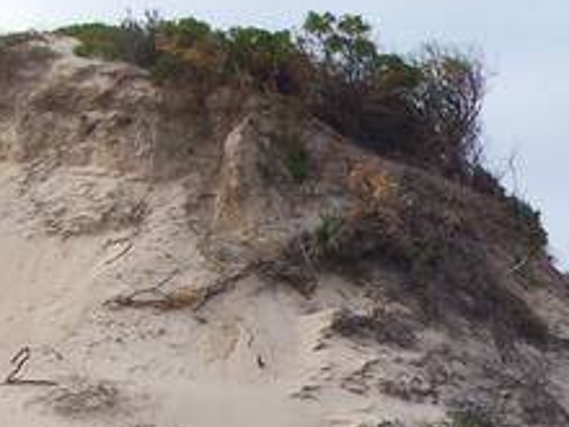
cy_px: 590
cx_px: 776
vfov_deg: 6.2
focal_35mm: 239
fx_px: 3929
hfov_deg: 8.2
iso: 80
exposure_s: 1/250
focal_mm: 13.5
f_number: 8
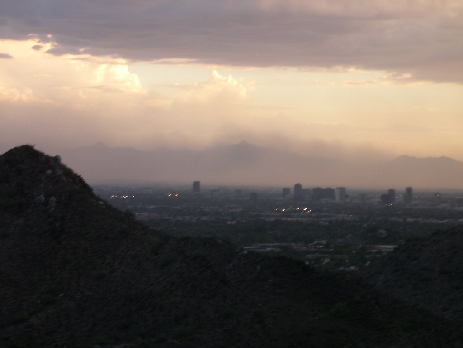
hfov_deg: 17.3
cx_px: 232
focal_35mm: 114
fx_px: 1525
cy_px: 174
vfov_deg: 13.0
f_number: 4.9
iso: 100
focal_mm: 24
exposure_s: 1/35.7
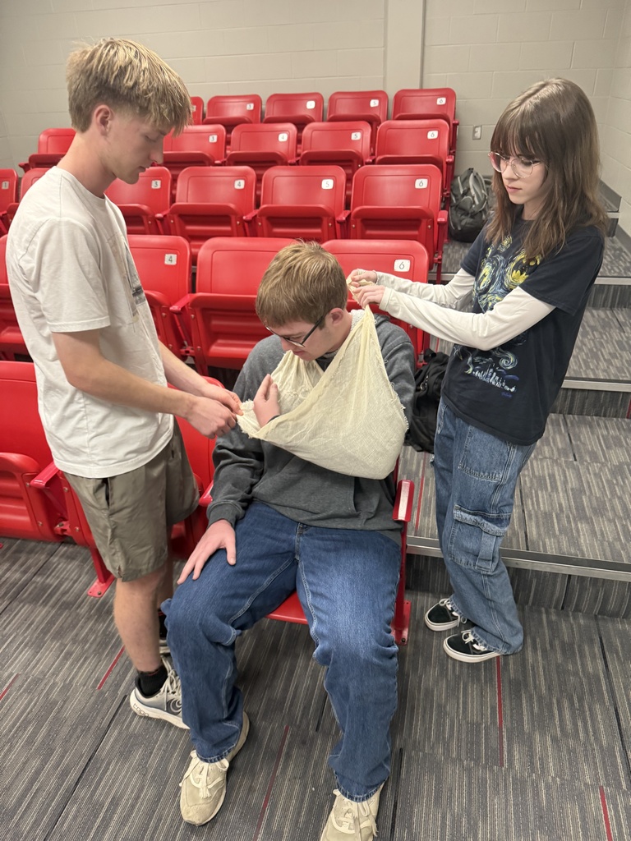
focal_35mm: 24
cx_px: 316
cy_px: 420
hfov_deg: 56.8
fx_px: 583
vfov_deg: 71.6
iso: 320
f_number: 1.78
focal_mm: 6.76
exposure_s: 1/60
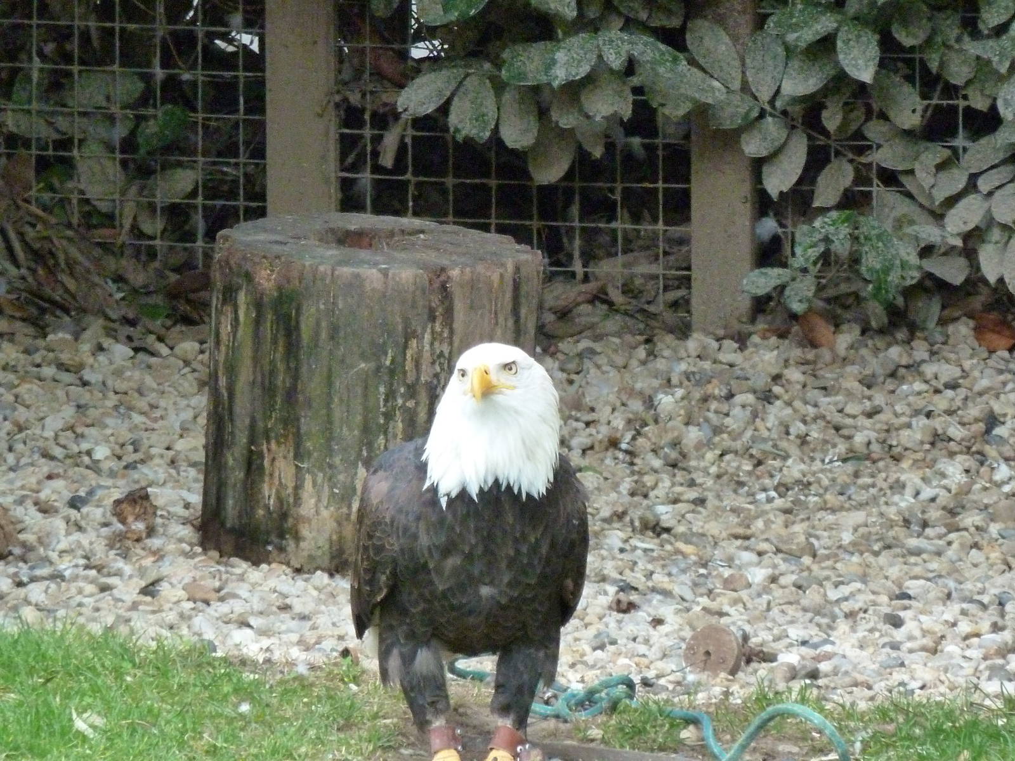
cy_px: 380
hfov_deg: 5.0
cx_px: 508
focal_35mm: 399
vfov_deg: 3.7
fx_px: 11699
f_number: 4.9
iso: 800
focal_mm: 49.2
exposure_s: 1/125
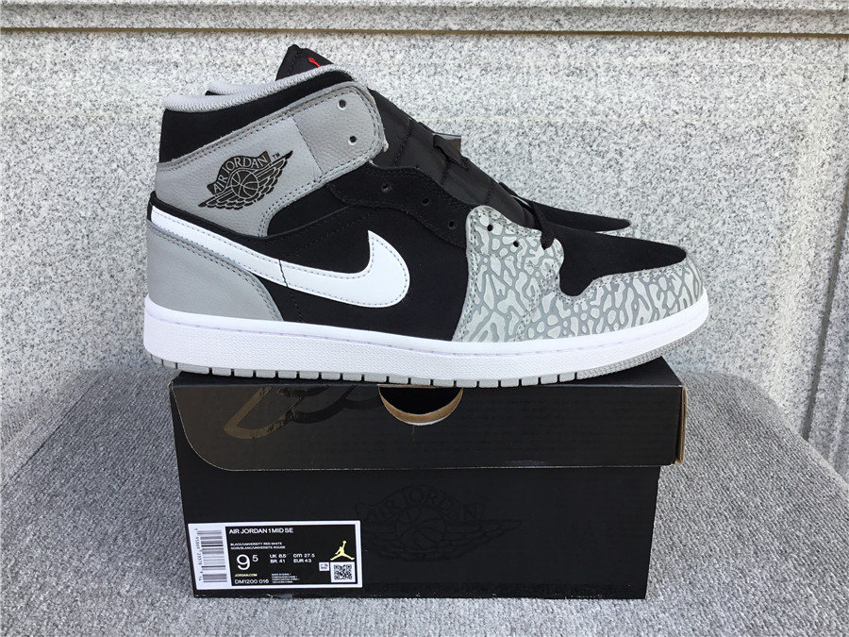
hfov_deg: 58.4
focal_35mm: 31
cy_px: 318
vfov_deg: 45.4
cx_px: 424
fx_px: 760
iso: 25
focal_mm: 3.3
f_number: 2.4
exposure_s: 1/182
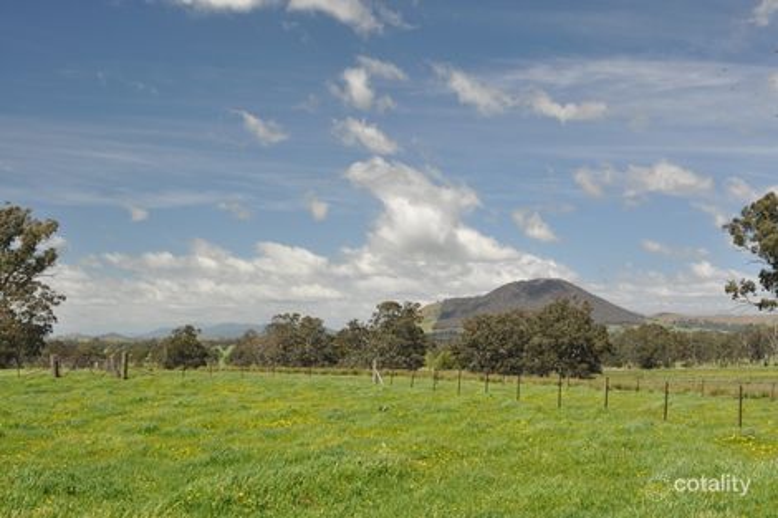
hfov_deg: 41.1
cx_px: 389
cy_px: 259
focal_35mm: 48
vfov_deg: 28.1
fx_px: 1037
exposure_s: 1/100
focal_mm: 32
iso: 200
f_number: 10
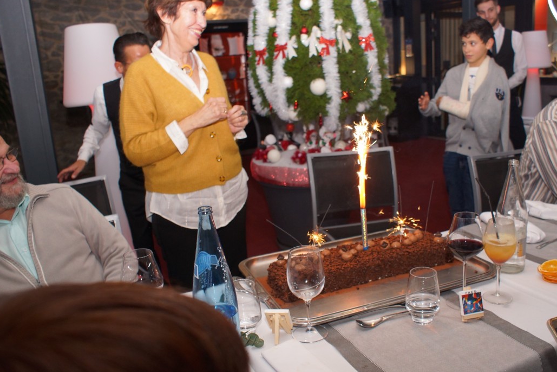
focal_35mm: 35
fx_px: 541
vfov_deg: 37.9
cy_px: 184
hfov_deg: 54.3
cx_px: 311
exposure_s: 1/100
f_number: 4
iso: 400
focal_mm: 20
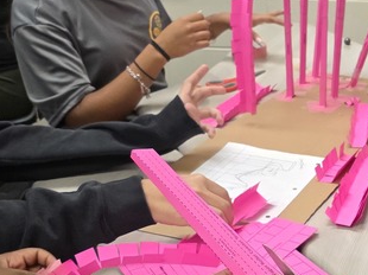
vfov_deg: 19.3
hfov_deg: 24.8
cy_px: 159
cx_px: 338
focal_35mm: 76
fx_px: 807
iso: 400
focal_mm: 6.3
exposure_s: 1/120
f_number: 1.7
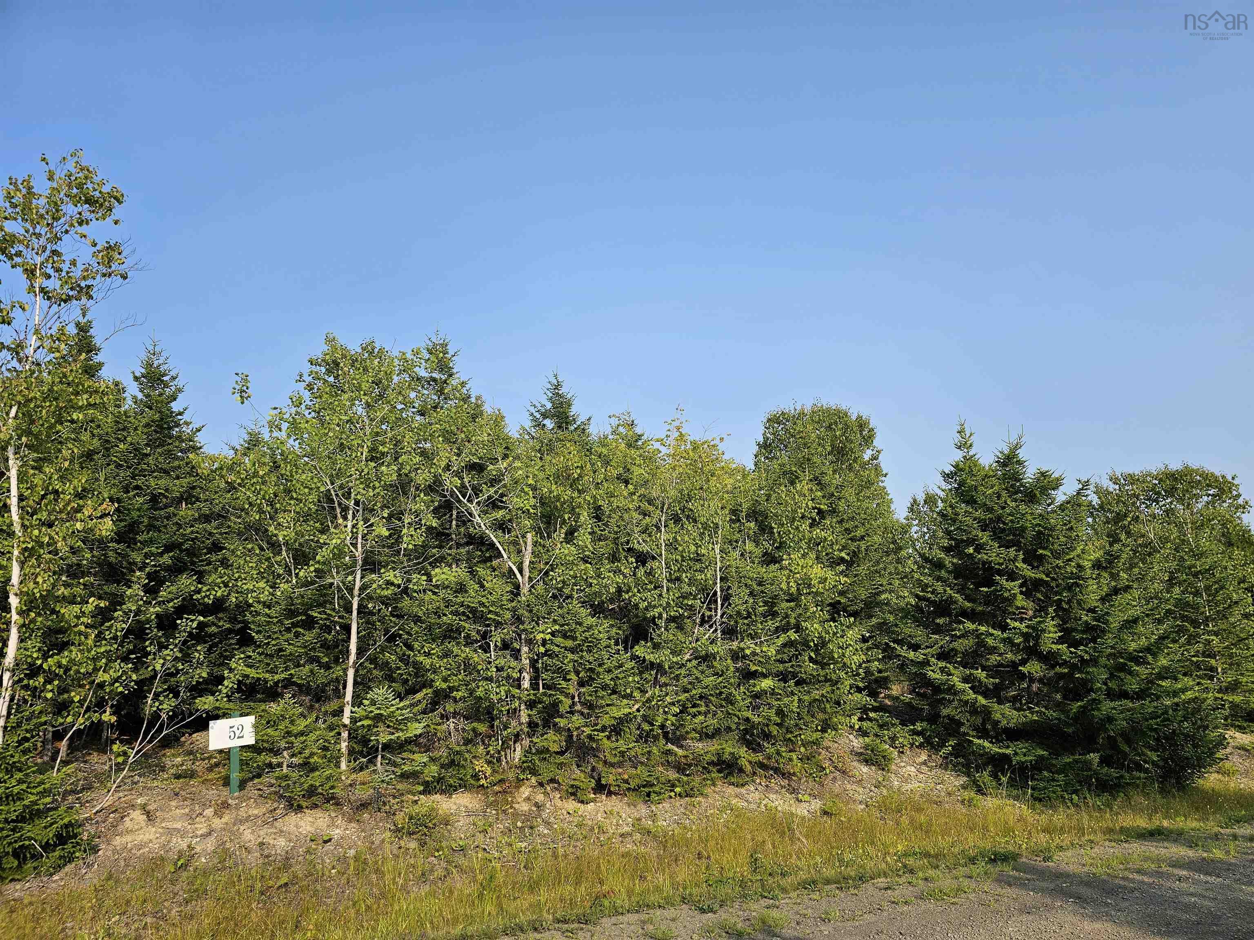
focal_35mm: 23
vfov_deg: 58.9
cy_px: 470
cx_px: 627
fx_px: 833
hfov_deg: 73.9
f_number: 1.7
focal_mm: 6.3
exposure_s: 1/750
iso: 10
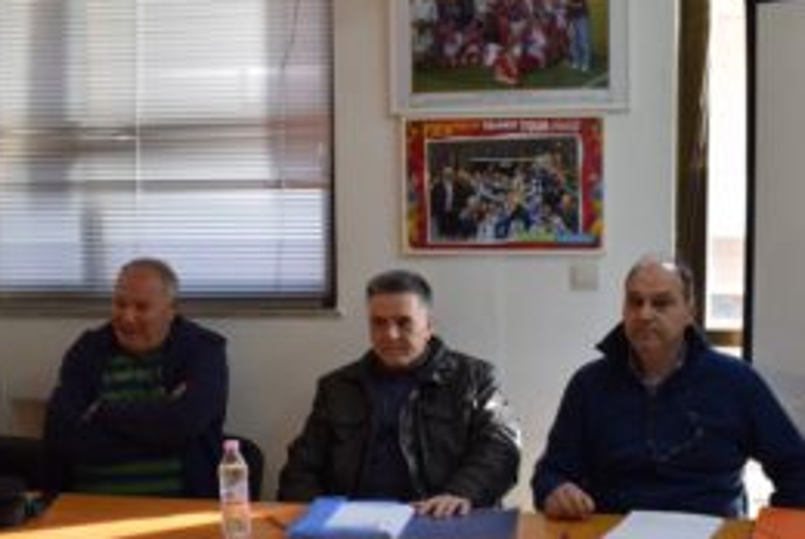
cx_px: 415
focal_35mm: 51
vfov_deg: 26.4
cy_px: 378
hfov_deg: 39.0
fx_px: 1137
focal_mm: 21
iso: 400
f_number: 5
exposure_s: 1/100
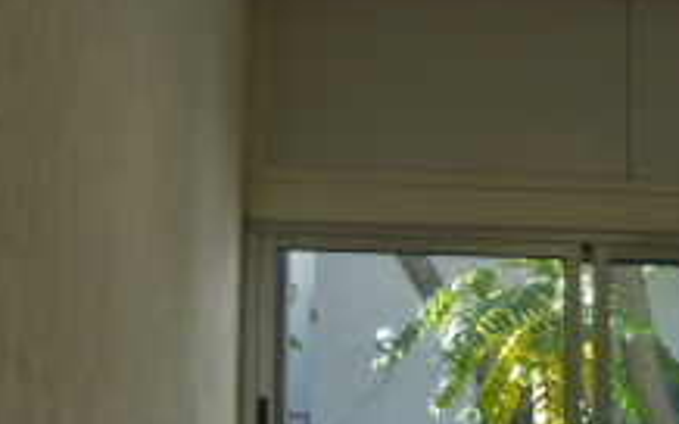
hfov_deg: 17.5
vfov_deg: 11.8
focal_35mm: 109
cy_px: 483
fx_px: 2016
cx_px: 975
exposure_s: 1/80
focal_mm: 6.3
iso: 80
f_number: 3.5
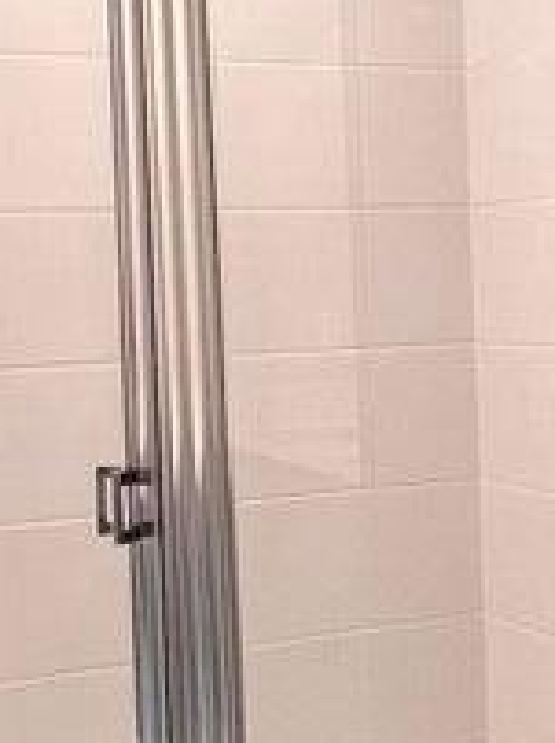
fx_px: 1414
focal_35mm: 66
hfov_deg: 21.7
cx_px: 496
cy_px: 342
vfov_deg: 29.4
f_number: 1.8
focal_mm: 1.57
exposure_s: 1/120
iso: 160
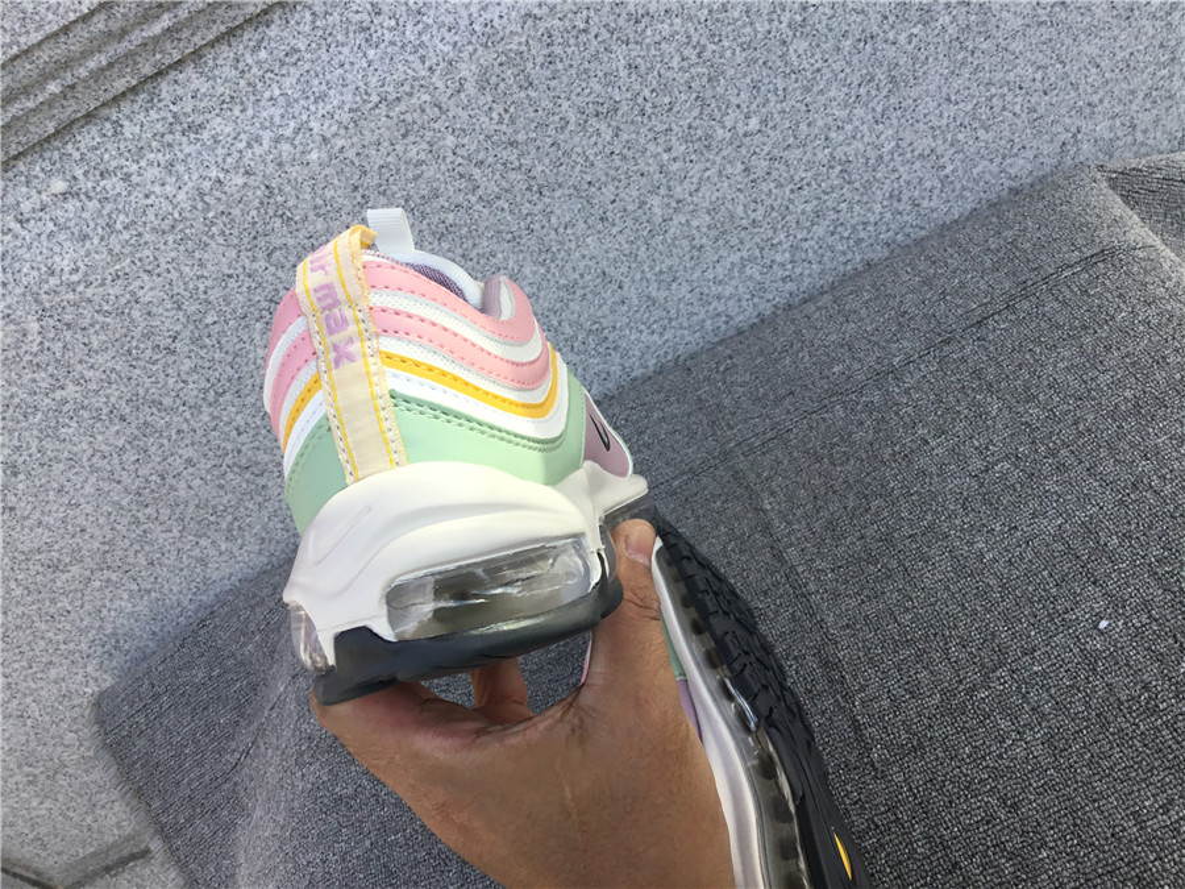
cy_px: 444
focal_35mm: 31
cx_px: 592
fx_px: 1061
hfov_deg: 58.4
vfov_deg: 45.4
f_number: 2.4
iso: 25
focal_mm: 3.3
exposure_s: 1/590
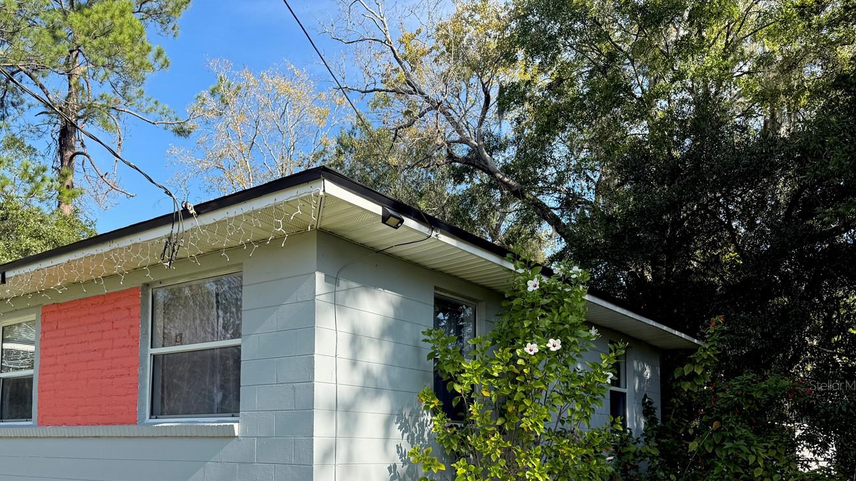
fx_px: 726
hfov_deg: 60.6
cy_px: 385
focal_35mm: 32
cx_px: 347
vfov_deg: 35.5
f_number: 1.78
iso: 80
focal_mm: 6.76
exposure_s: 1/2053
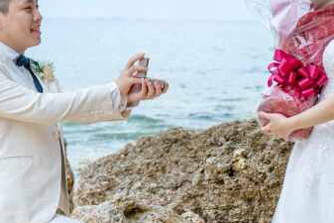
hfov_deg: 24.5
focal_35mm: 83
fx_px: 770
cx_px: 160
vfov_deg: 16.5
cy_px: 105
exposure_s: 1/1600
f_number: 2.8
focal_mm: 35
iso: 100
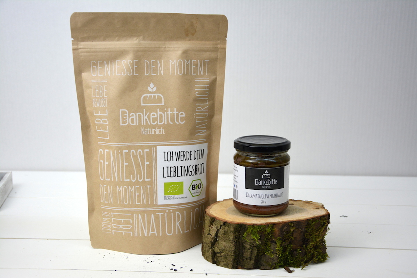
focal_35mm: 45
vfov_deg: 29.9
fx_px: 521
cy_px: 139
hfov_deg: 43.6
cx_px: 208
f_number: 5
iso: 400
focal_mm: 30
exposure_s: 1/100
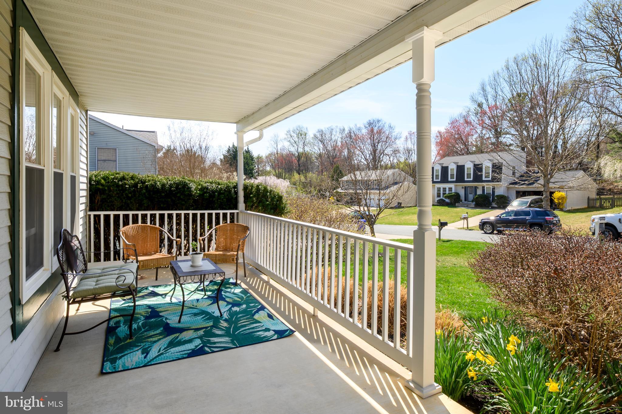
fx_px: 328
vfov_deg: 64.5
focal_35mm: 19
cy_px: 207
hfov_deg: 86.9
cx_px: 311
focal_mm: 19
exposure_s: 1/200
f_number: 16
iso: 200
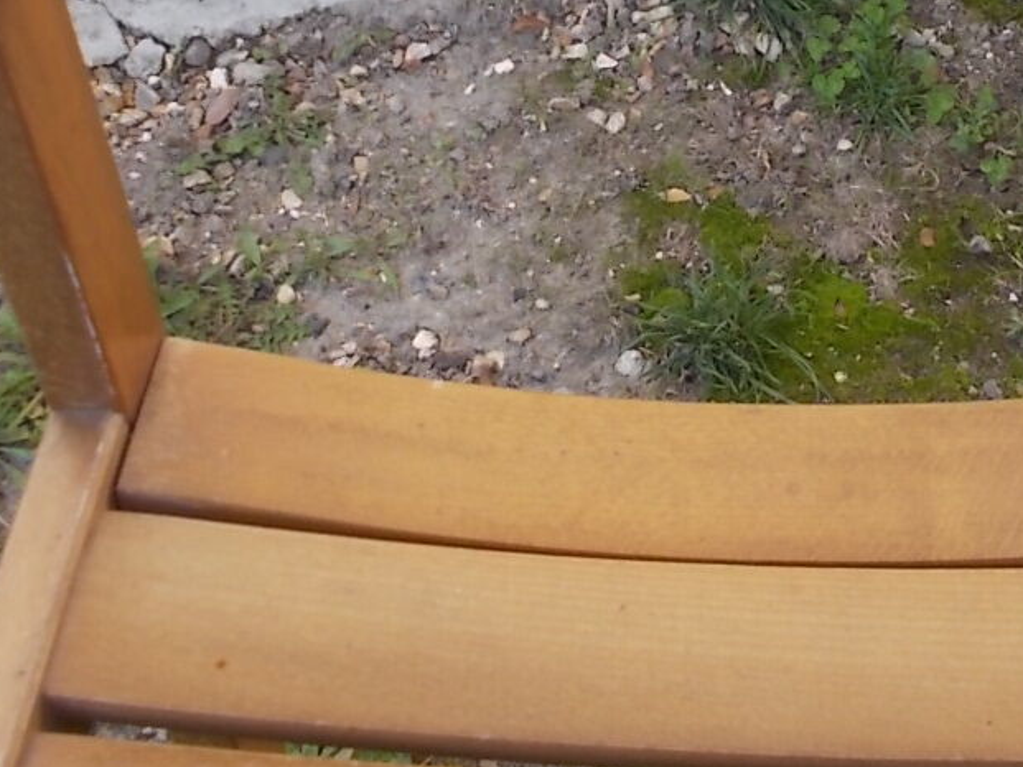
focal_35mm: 67
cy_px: -30
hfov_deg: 28.8
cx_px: 674
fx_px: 1980
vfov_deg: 21.1
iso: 80
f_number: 3.2
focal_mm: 4.6
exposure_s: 1/160
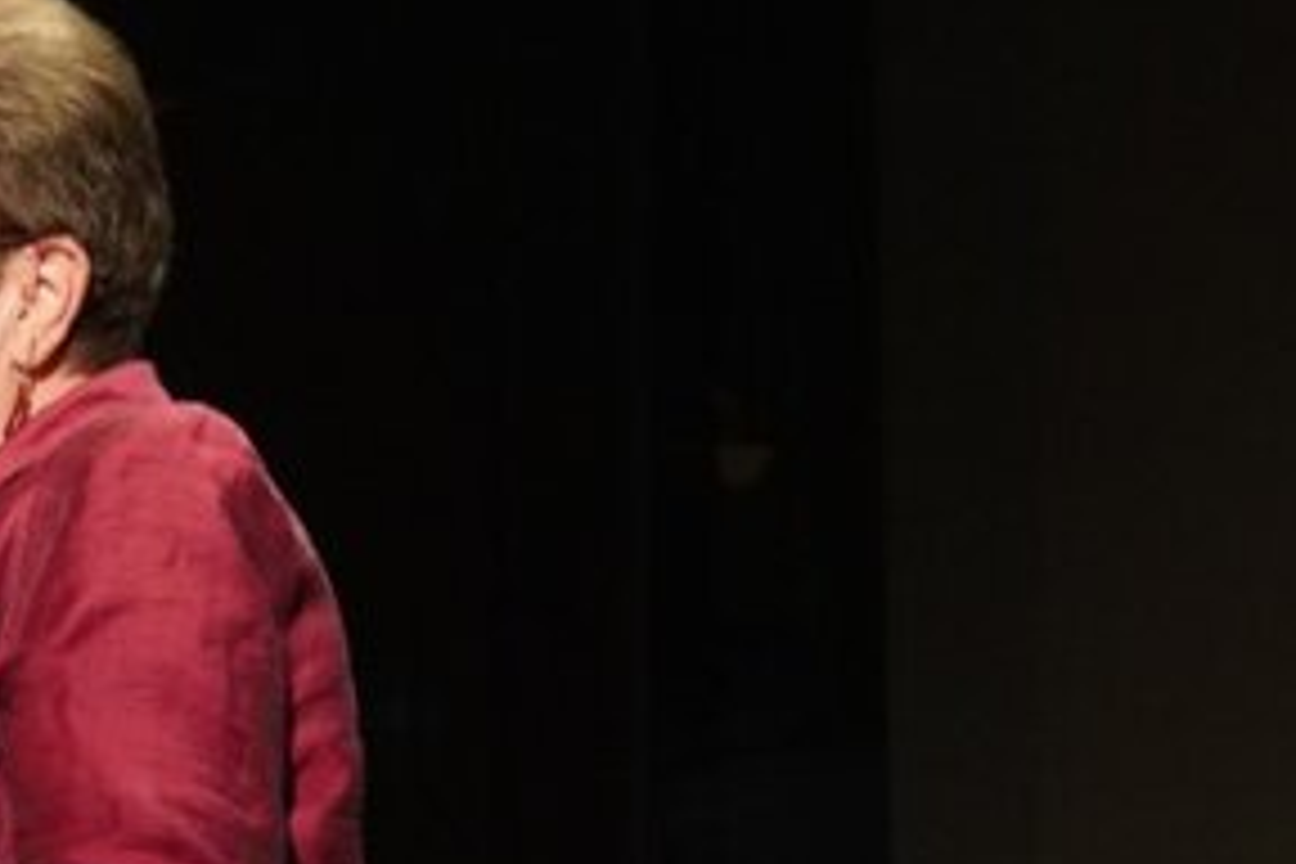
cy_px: 988
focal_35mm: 267
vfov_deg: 5.1
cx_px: -198
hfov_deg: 7.7
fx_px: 9611
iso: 2000
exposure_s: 1/50
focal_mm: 50
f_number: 5.6
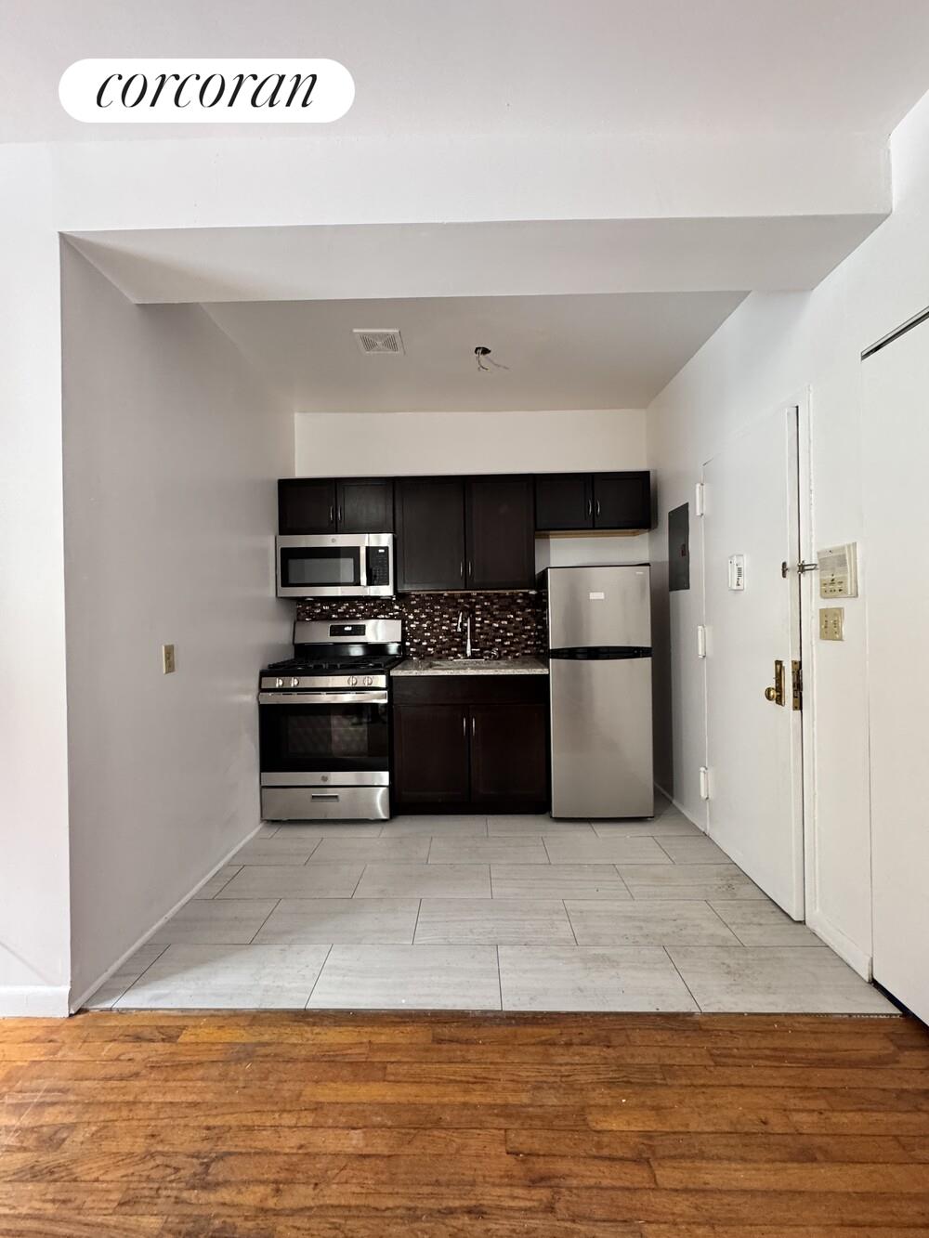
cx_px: 464
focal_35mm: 14
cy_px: 619
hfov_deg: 85.7
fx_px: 501
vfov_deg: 102.1
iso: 500
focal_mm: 2.22
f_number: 2.2
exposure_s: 1/60
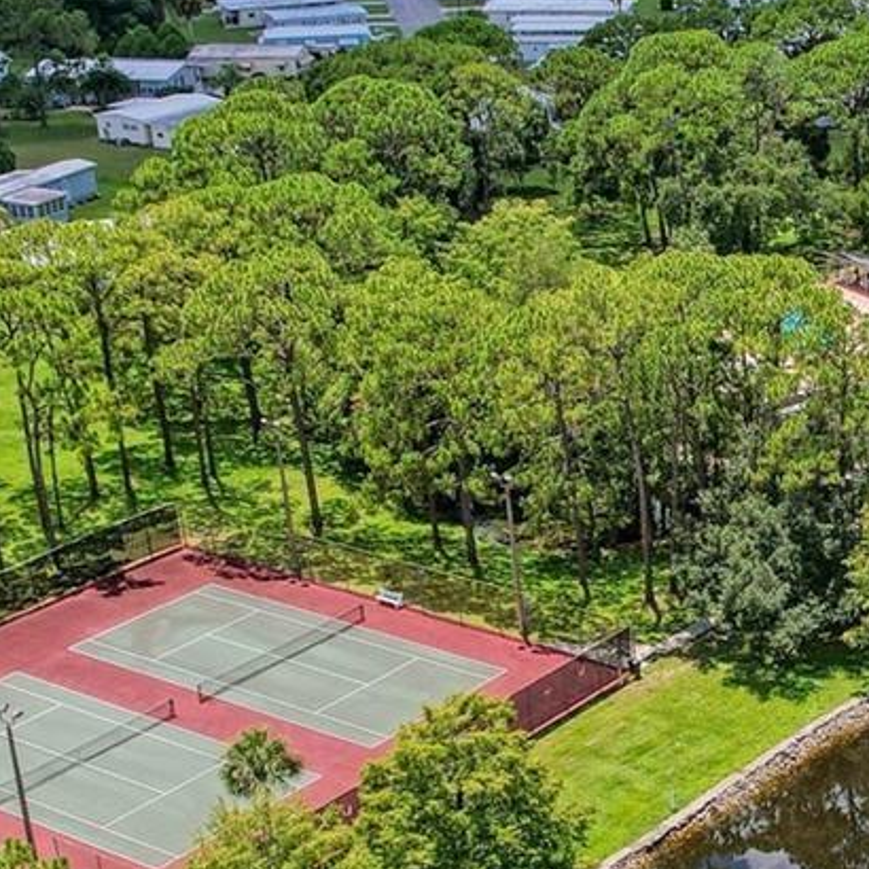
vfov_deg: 23.4
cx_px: 945
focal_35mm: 73
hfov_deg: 22.4
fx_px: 2073
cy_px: 655
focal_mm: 8.4
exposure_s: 1/2500
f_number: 2.8
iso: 110
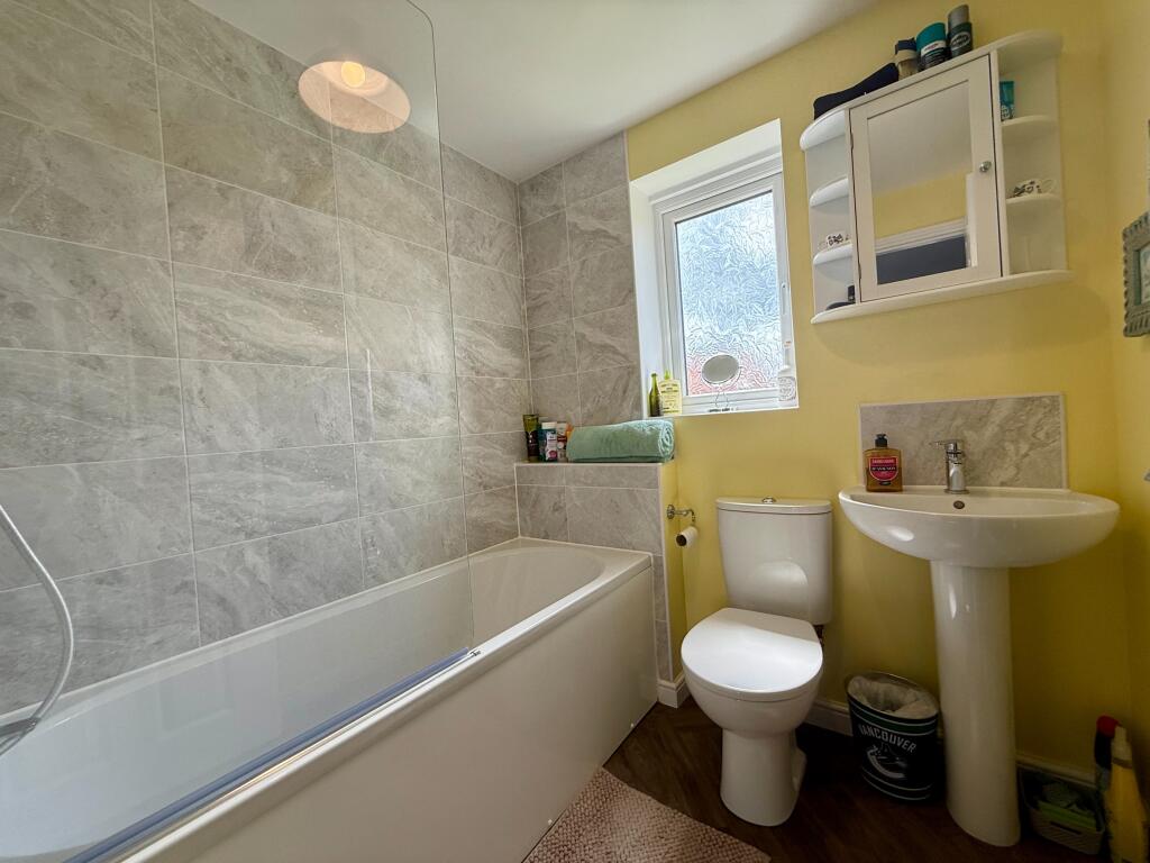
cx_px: 575
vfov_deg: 85.7
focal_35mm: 14
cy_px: 432
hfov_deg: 102.1
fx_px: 465
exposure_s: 1/199
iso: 64
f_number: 2.2
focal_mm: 2.22
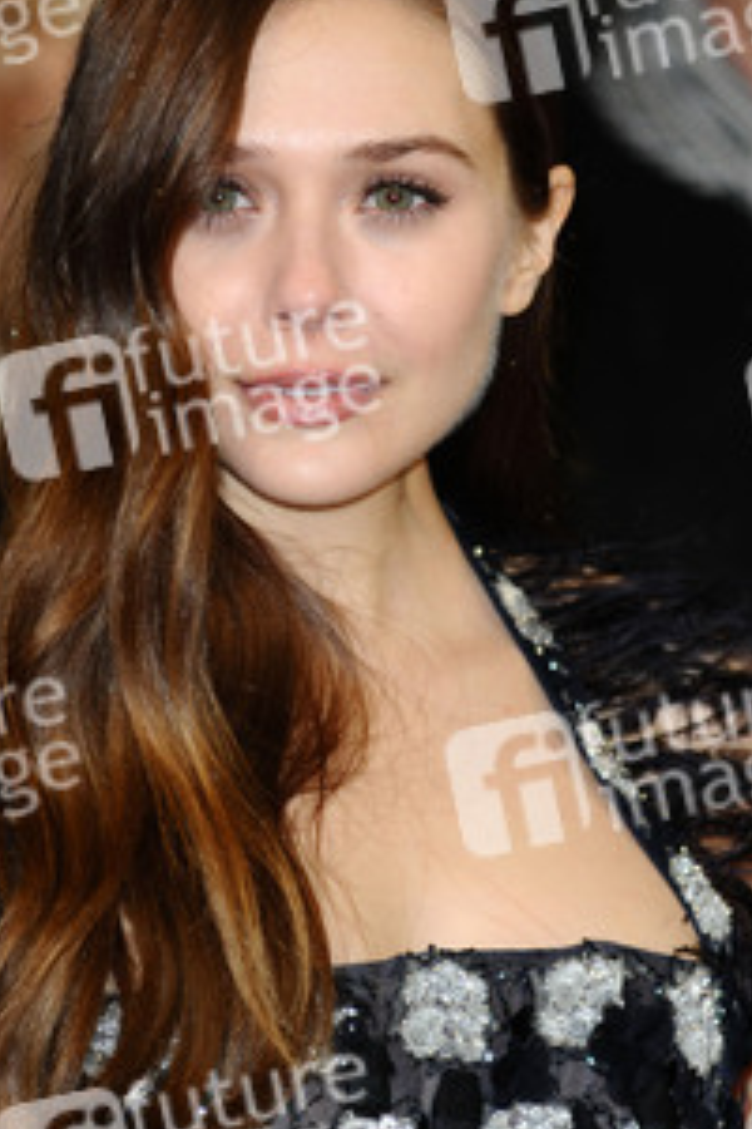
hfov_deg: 3.4
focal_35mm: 400
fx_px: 12532
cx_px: 299
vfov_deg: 5.2
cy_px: 580
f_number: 4
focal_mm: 200
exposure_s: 1/200
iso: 320
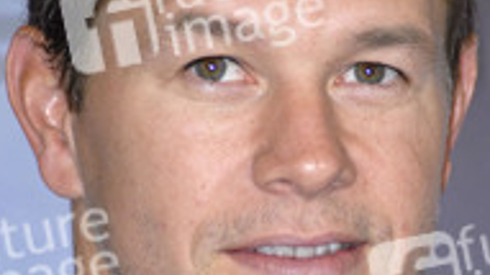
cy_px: 141
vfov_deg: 1.5
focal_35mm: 826
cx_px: 269
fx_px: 10722
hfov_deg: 2.6
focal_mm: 250
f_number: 5
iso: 640
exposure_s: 1/125
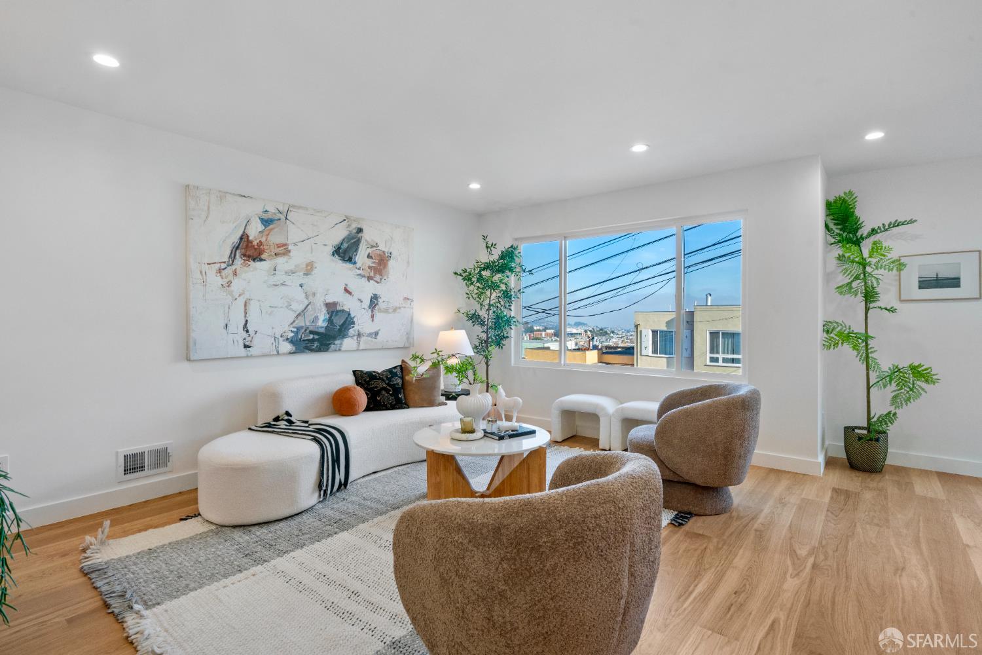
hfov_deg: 93.3
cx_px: 491
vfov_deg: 70.4
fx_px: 464
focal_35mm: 17
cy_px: 328
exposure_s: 1/25
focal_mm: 17
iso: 500
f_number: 10
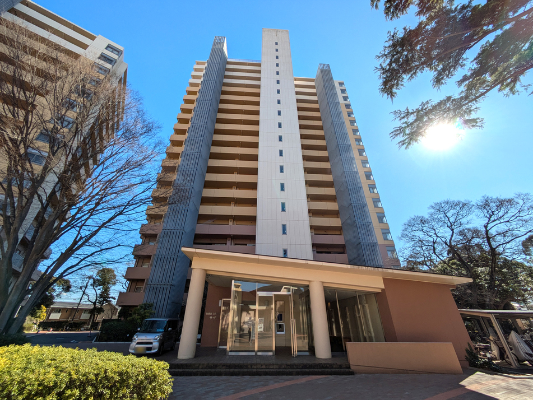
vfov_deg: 85.7
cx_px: 266
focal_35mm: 14
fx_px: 216
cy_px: 200
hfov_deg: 102.0
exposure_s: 1/2747
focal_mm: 1.83
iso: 50
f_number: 2.2
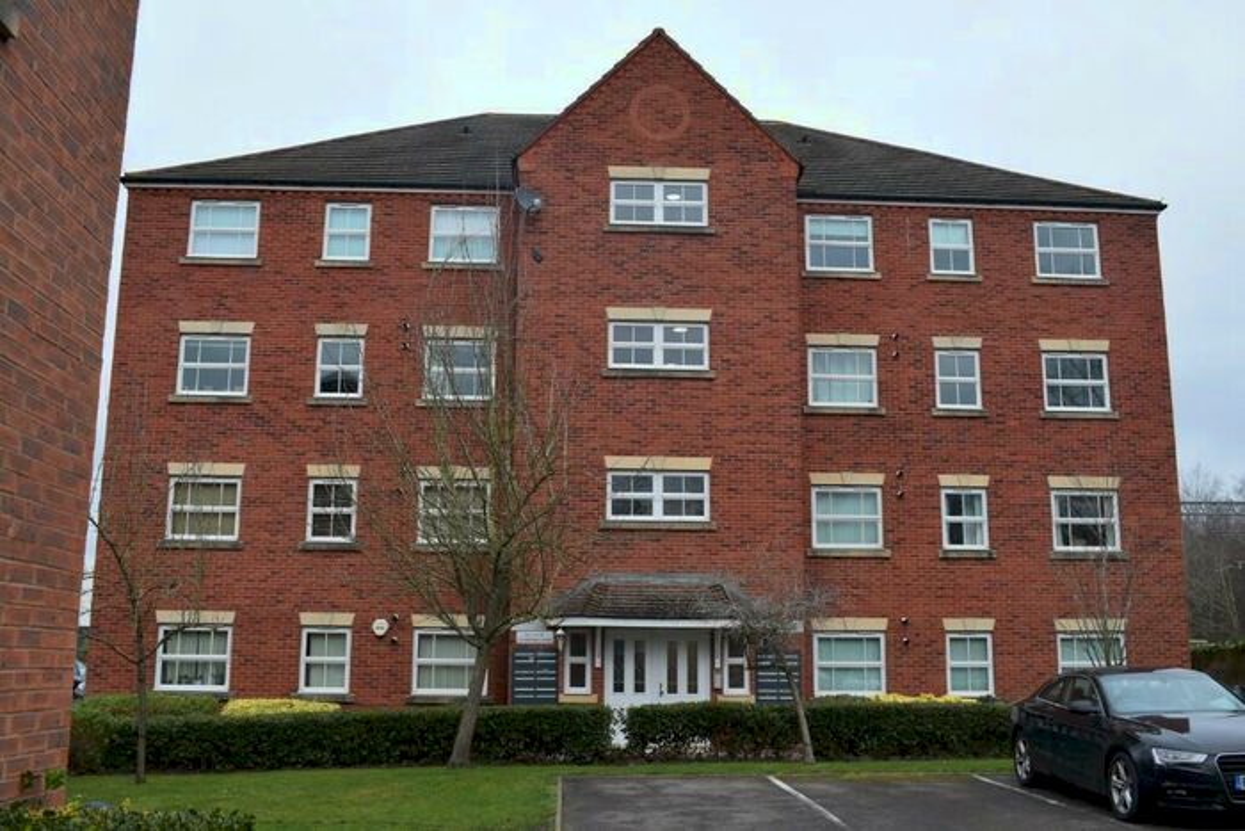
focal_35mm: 34
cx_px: 622
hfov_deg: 55.1
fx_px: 1193
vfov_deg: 38.4
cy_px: 416
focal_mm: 23
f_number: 8
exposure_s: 1/250
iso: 360
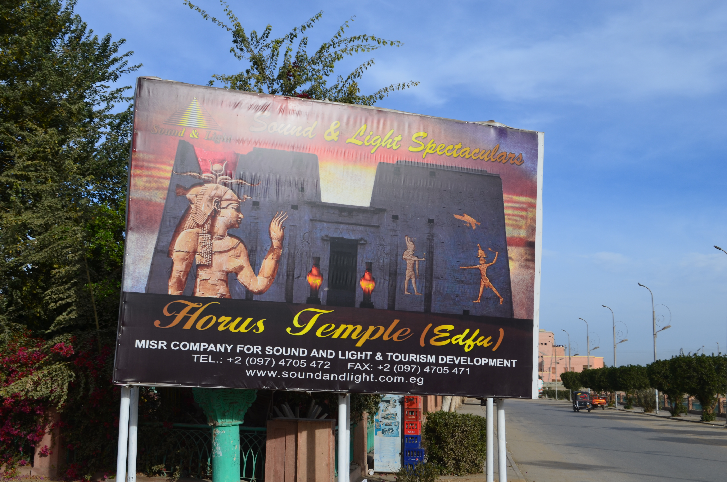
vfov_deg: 30.7
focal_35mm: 44
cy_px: 241
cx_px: 364
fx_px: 877
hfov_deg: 45.0
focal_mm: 29
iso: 100
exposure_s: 1/160
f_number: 11
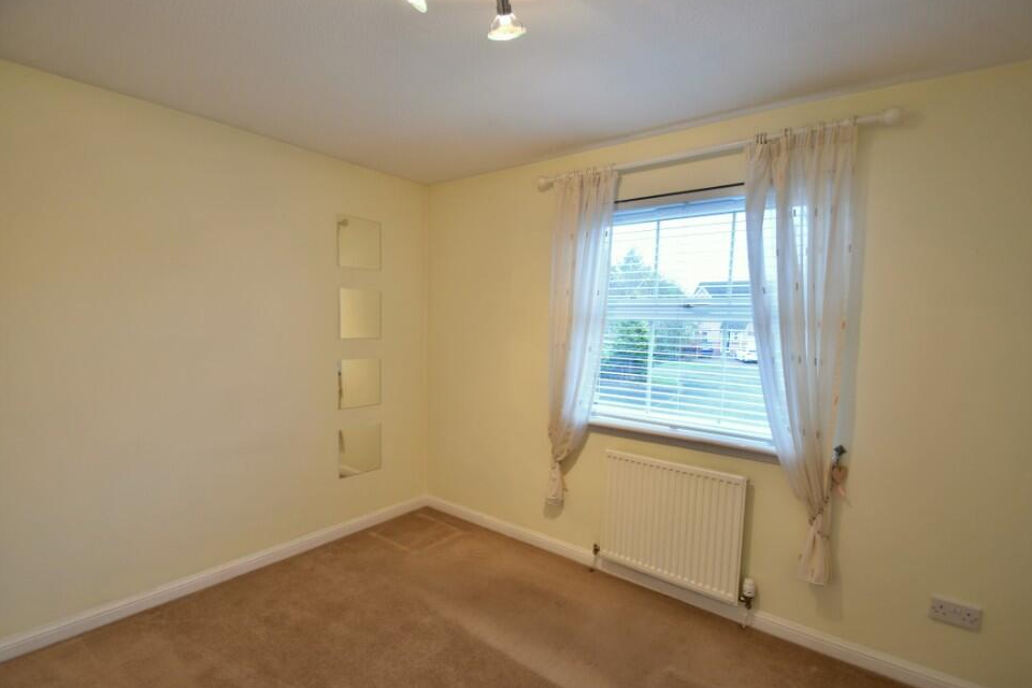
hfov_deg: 96.7
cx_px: 531
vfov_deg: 73.7
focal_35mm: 16
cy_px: 356
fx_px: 459
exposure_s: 1/15
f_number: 4.5
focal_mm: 10
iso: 160
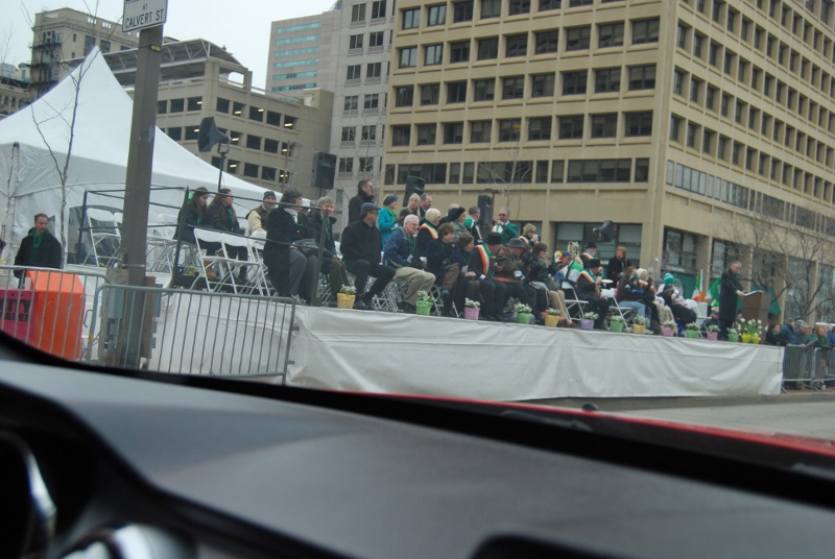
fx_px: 1045
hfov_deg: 43.5
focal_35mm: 45
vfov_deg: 30.0
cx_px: 418
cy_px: 280
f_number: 5.6
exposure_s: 1/125
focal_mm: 30
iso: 200
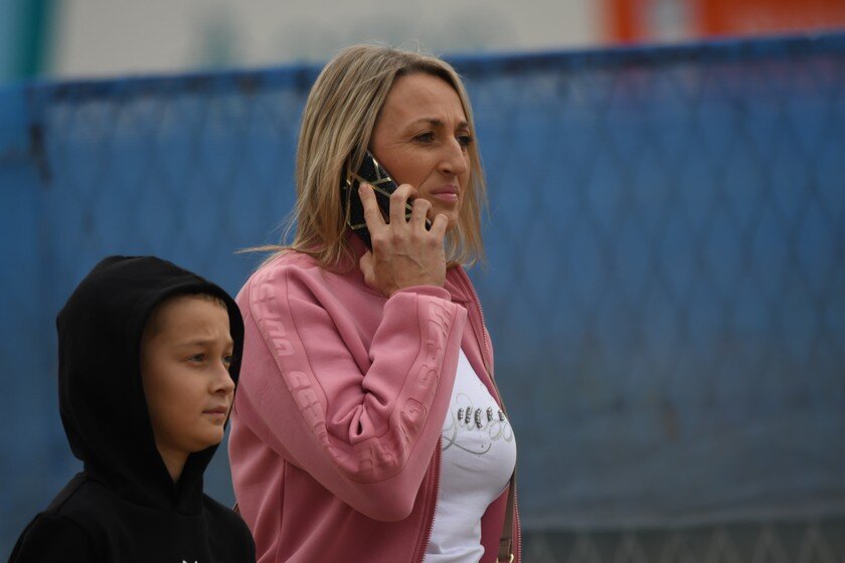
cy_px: 282
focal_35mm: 900
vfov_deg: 1.5
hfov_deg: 2.3
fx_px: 21123
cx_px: 422
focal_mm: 600
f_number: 6.3
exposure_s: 1/640
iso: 400
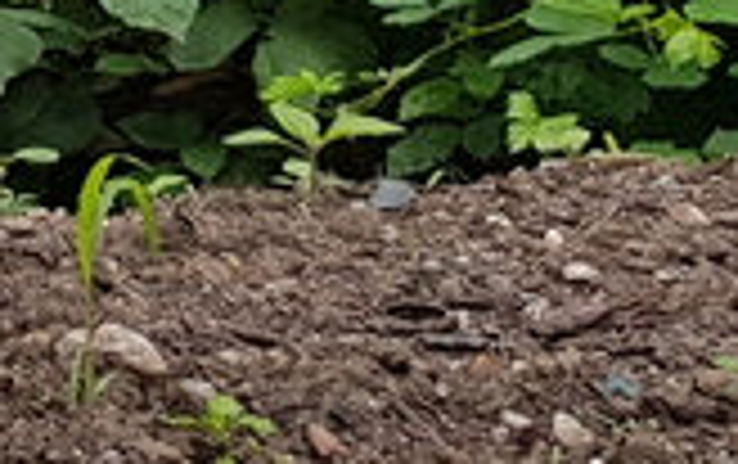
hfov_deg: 9.8
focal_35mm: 172
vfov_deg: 6.5
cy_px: -1221
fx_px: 3464
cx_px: -1332
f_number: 1.7
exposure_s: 1/491
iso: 40
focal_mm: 4.2
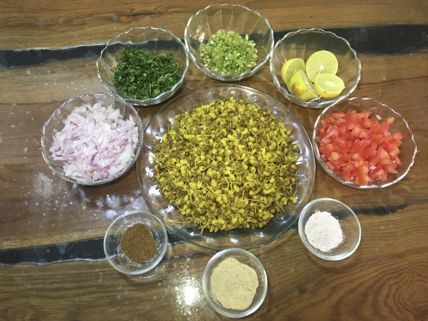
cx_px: 214
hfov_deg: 61.7
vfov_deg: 48.2
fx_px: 359
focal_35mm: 29
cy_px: 160
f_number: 2.2
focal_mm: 4.15
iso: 100
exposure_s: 1/33
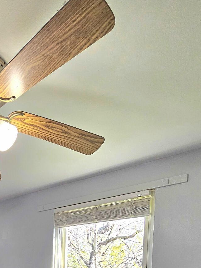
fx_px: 232
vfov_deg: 46.5
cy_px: 286
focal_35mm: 30
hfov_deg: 41.6
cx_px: 7
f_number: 2.2
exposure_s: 1/120
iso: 100
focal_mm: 2.2
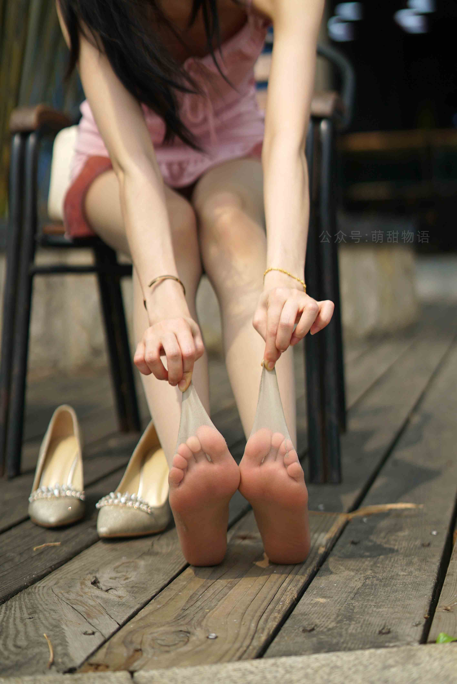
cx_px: 228
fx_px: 951
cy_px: 342
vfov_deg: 39.6
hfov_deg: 27.0
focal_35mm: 50
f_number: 2.2
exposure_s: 1/8000
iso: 250
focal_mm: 50
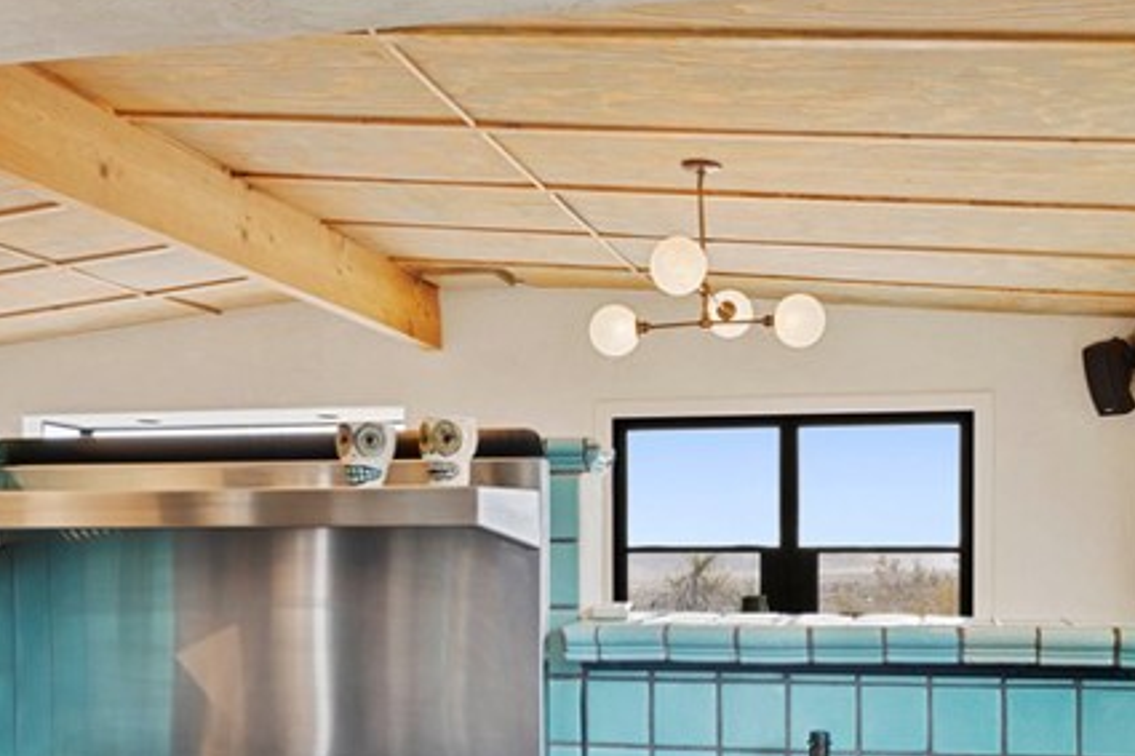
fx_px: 1330
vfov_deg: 31.1
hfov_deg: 46.1
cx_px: 633
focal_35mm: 42
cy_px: 573
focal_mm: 17.5
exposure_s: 1/4
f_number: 9
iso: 400
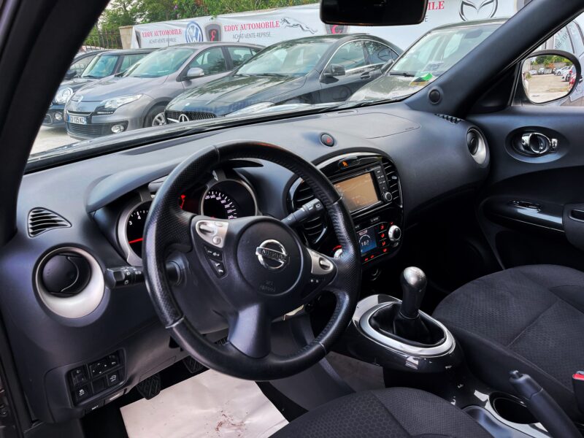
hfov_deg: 67.3
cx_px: 292
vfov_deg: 53.1
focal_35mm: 26
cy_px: 219
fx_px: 439
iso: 64
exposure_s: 1/121
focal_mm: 5.1
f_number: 1.6
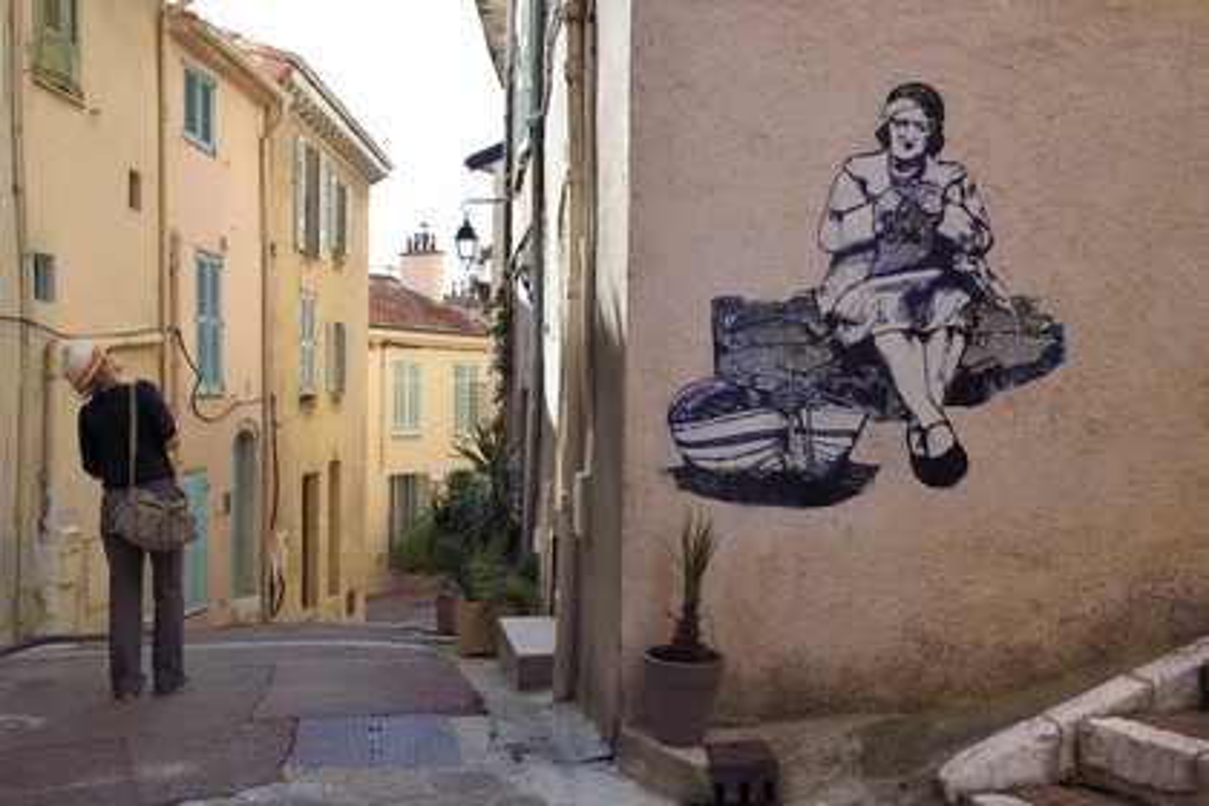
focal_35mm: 36
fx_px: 1209
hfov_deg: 53.1
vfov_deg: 36.9
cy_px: 403
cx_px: 604
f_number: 9
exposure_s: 1/160
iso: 200
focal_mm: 36
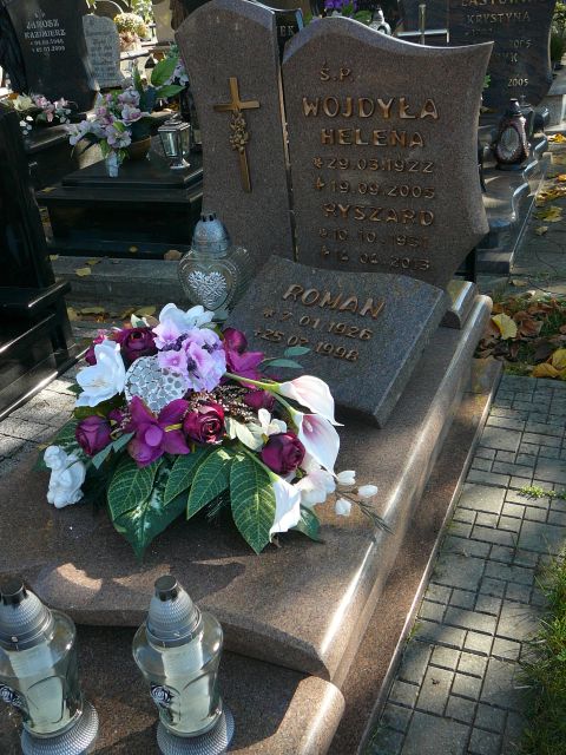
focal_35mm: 35
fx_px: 763
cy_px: 378
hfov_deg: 40.7
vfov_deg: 52.6
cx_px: 283
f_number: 2.8
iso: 80
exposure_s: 1/250
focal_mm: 5.2
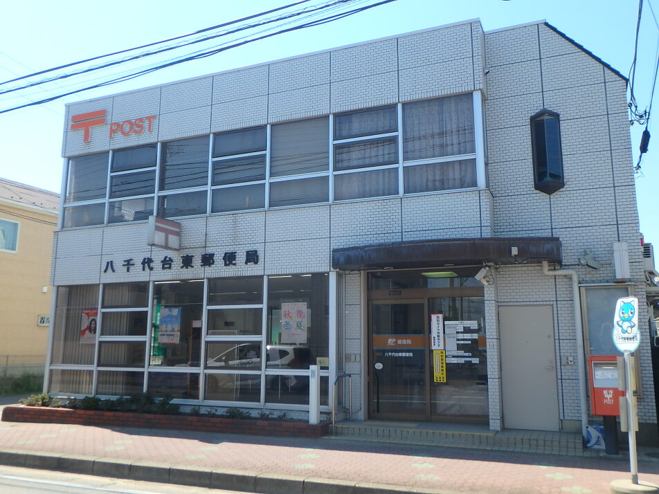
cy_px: 247
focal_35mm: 31
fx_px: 590
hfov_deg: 58.4
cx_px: 330
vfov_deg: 45.4
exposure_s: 1/400
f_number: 4.7
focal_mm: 5.6
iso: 125
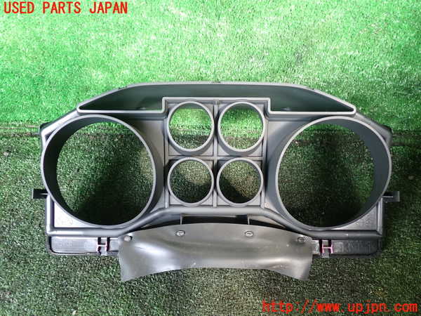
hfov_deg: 60.0
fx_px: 365
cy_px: 158
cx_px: 210
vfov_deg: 46.8
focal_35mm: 30
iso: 200
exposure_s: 1/40
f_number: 2.3
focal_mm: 5.4
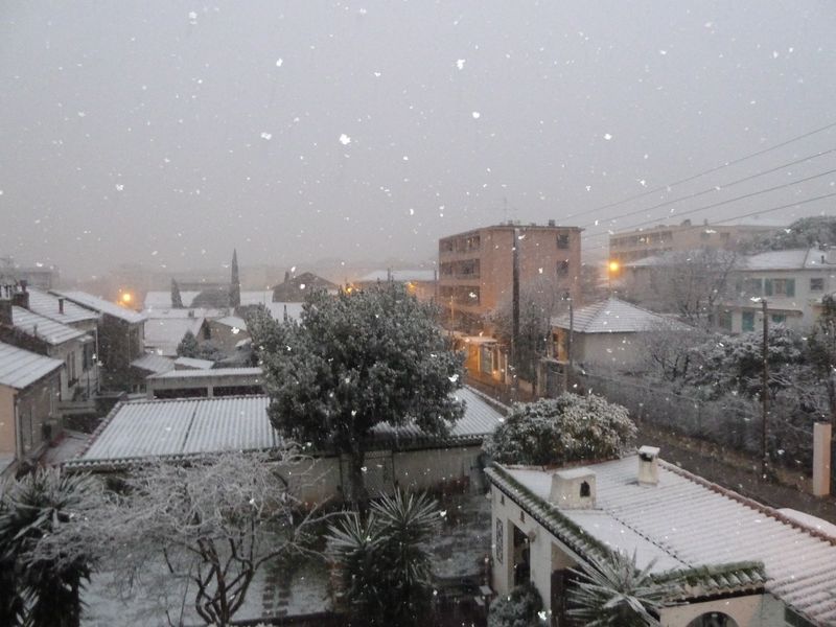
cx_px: 418
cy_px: 314
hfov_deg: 69.4
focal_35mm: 25
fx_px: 604
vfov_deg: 54.9
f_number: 3.3
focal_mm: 4.1
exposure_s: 1/13
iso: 800
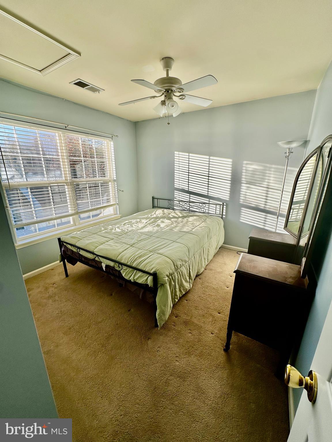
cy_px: 221
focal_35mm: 14
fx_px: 179
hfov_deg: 85.7
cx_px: 166
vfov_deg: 102.1
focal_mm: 2.22
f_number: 2.2
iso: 40
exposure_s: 1/214
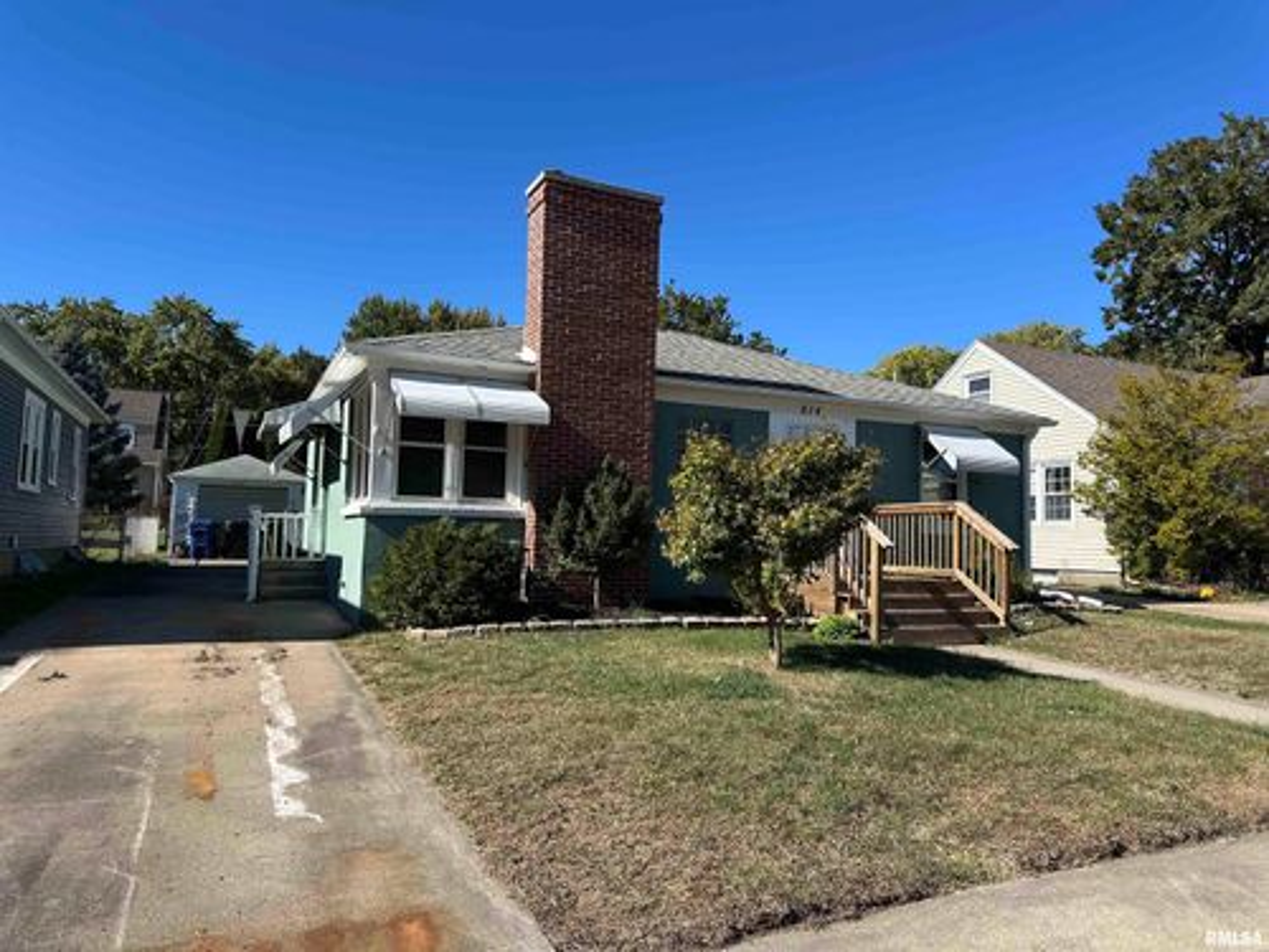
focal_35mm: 24
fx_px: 880
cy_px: 476
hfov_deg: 71.6
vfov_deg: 56.8
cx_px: 634
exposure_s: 1/3717
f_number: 1.78
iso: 80
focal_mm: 6.86
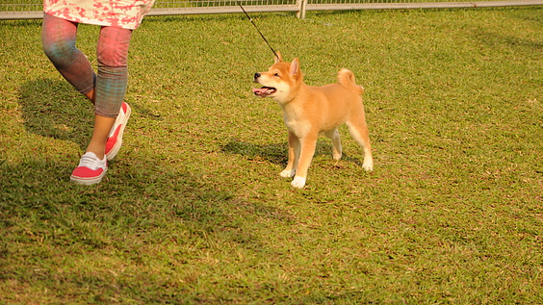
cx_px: 286
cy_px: 152
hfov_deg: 18.3
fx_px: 1684
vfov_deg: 10.4
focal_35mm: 117
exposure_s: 1/800
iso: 200
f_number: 4
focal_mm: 70
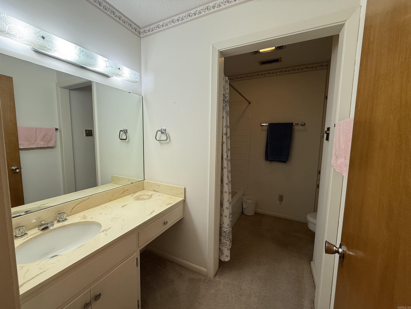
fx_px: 166
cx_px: 206
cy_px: 154
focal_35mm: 14
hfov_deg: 102.1
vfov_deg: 85.7
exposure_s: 1/120
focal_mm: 2.22
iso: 125
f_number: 2.2
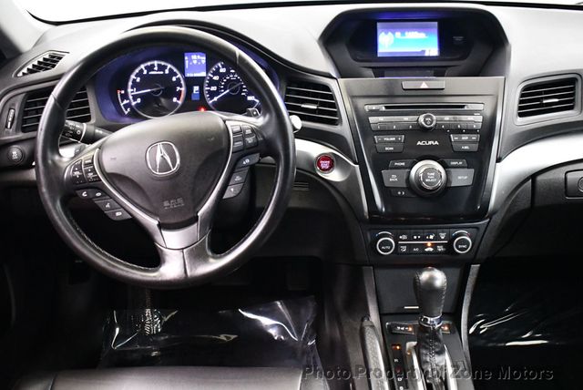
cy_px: 195
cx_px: 292
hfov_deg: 48.4
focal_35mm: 40
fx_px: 648
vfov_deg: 33.5
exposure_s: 1/60
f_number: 3.8
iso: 6400
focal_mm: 20
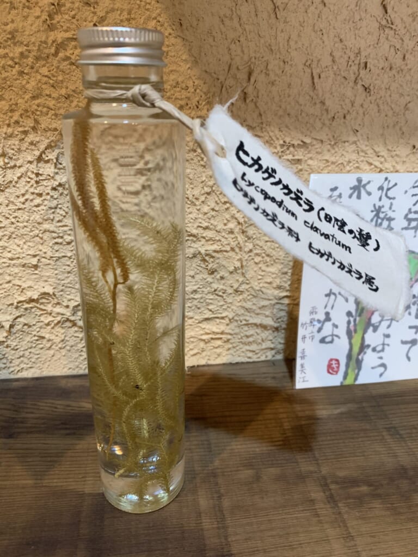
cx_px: 209
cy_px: 278
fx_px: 419
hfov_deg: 53.1
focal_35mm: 26
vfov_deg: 67.3
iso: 400
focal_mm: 4.25
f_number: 1.8
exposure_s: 1/30
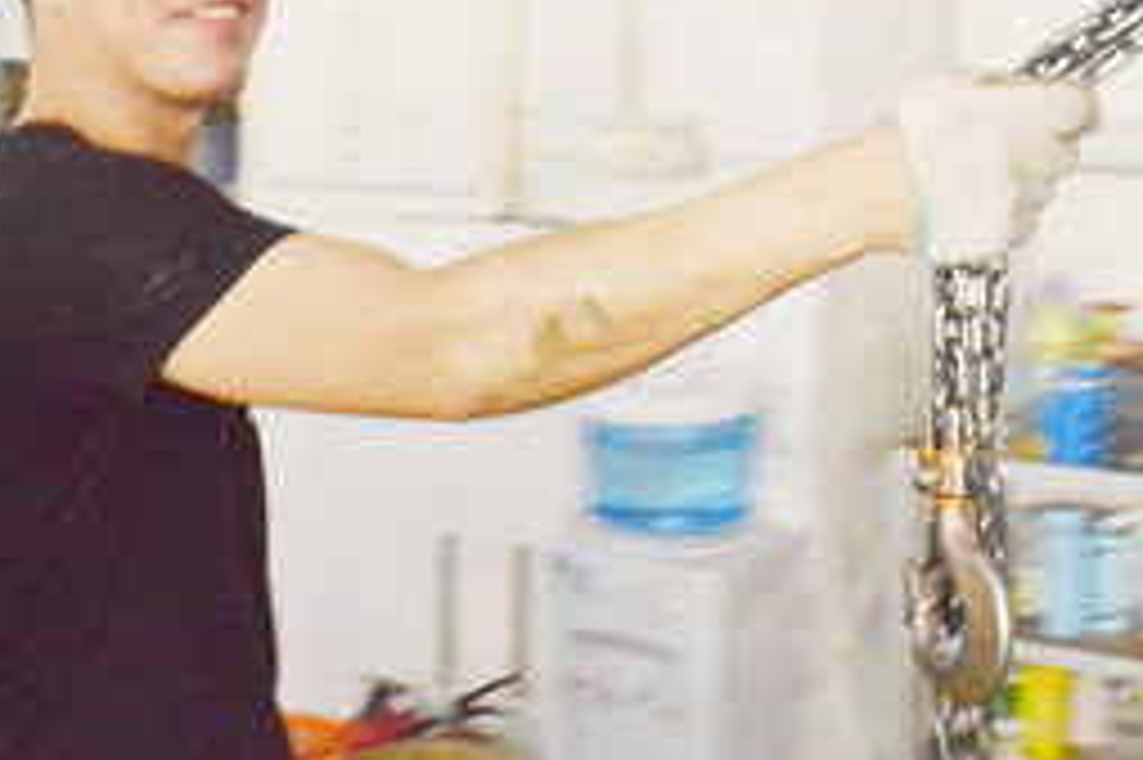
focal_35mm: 62
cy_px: 297
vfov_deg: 21.8
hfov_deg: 32.3
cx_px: 477
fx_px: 1967
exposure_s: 1/25
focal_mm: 21
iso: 6400
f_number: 16
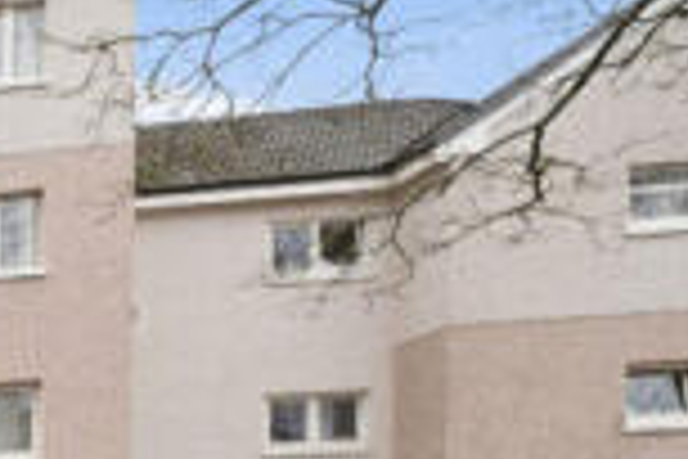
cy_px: 218
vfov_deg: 22.6
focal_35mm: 60
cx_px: -677
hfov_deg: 19.4
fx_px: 1147
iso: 640
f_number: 8
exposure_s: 1/50
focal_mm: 14
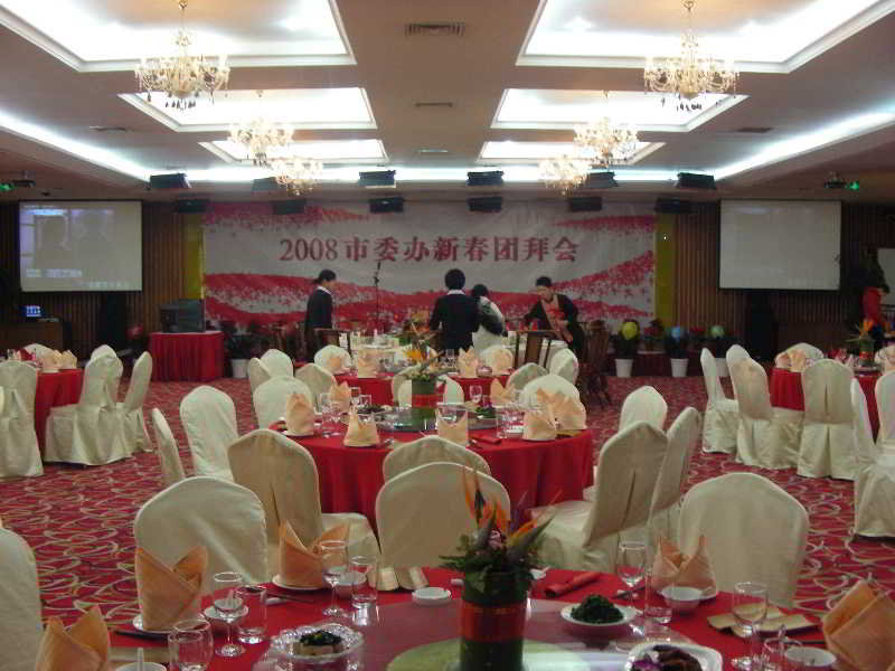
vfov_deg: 37.7
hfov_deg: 49.0
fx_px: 982
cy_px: 336
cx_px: 448
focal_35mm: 38
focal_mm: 6.3
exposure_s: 1/24.4
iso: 200
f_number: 3.5
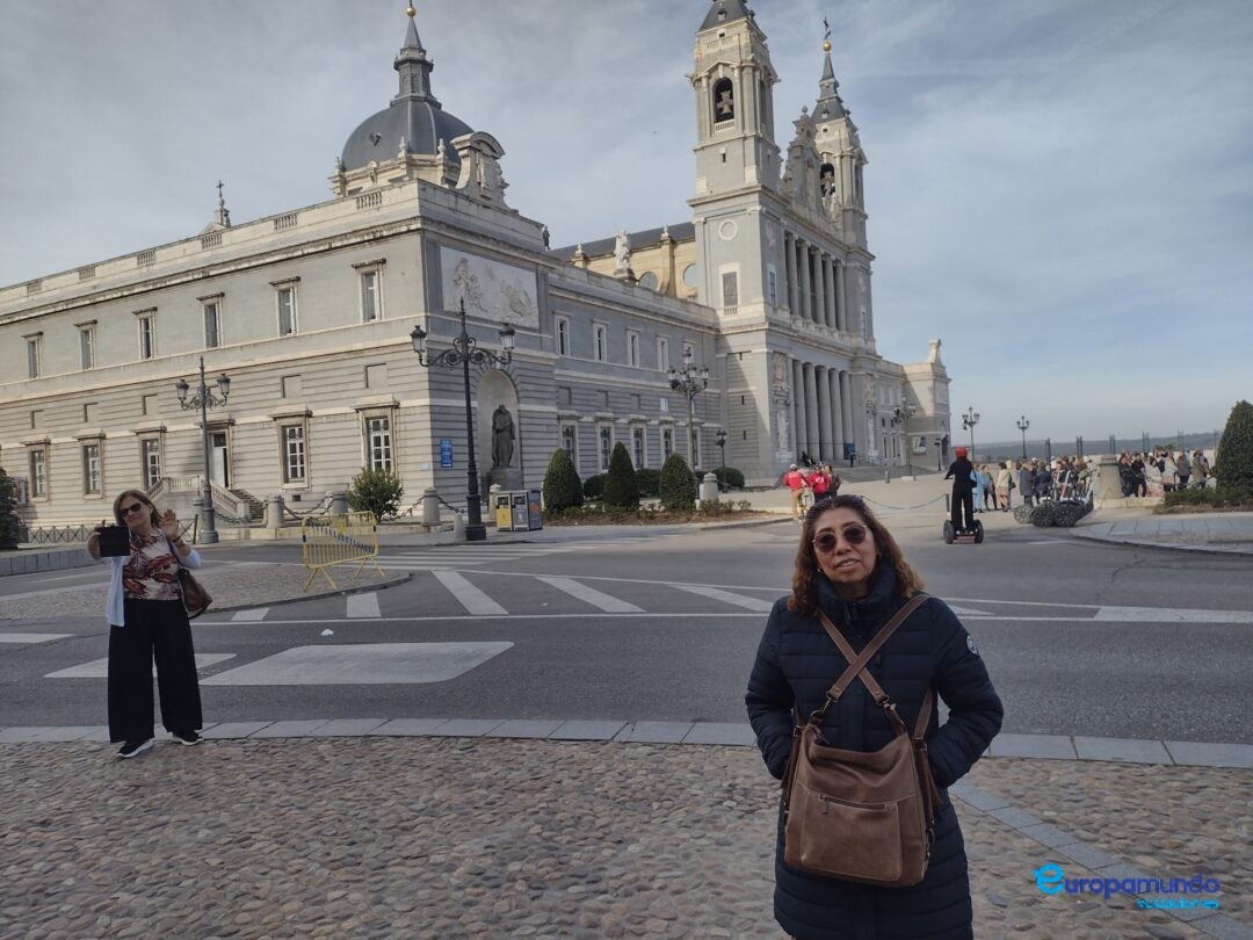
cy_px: 470
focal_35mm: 27
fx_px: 977
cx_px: 626
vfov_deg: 51.4
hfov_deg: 65.3
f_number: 1.7
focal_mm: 4.71
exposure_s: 1/1443
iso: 100
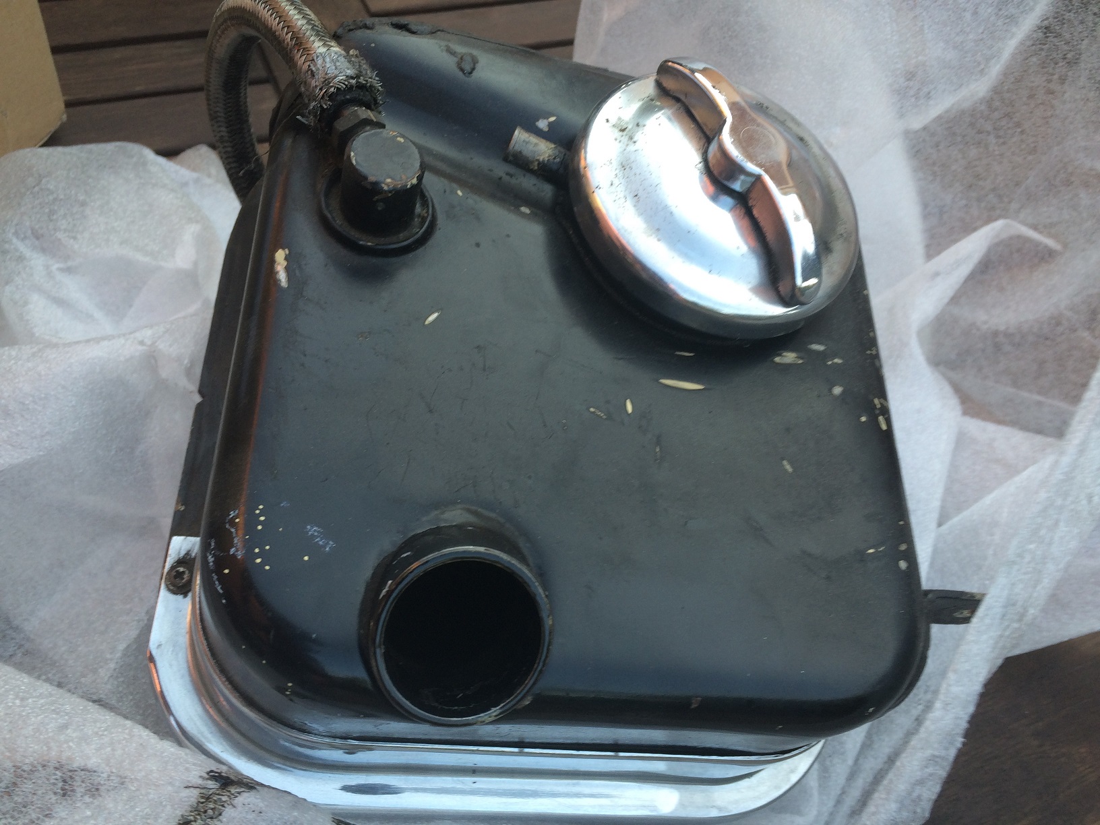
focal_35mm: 29
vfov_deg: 48.2
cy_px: 412
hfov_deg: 61.7
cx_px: 550
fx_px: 922
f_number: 2.2
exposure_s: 1/100
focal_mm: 4.15
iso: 32
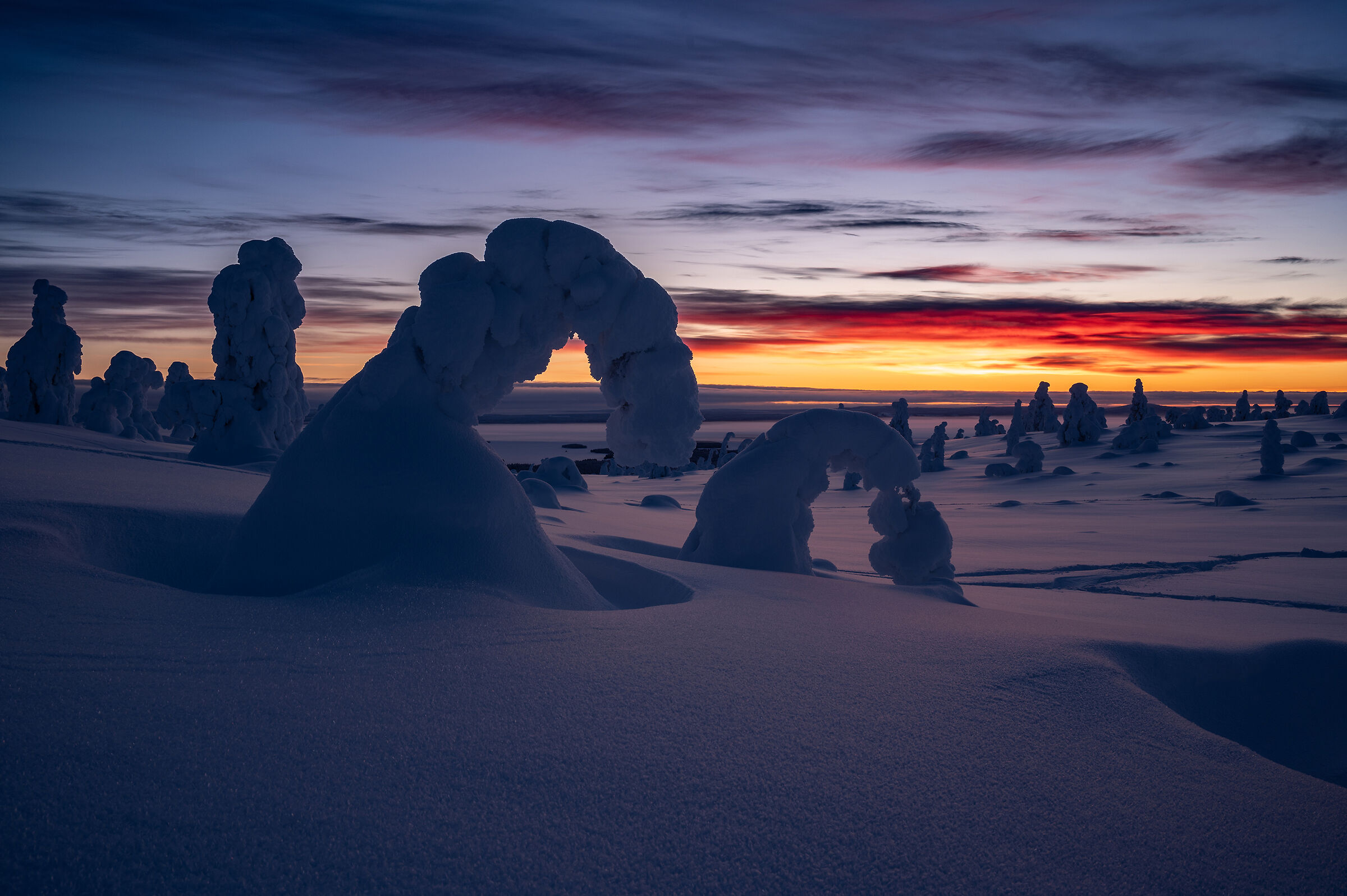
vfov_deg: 37.8
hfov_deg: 54.5
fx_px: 1309
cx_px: 674
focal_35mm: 35
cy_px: 448
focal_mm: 35
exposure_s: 1/3
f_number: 11
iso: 100
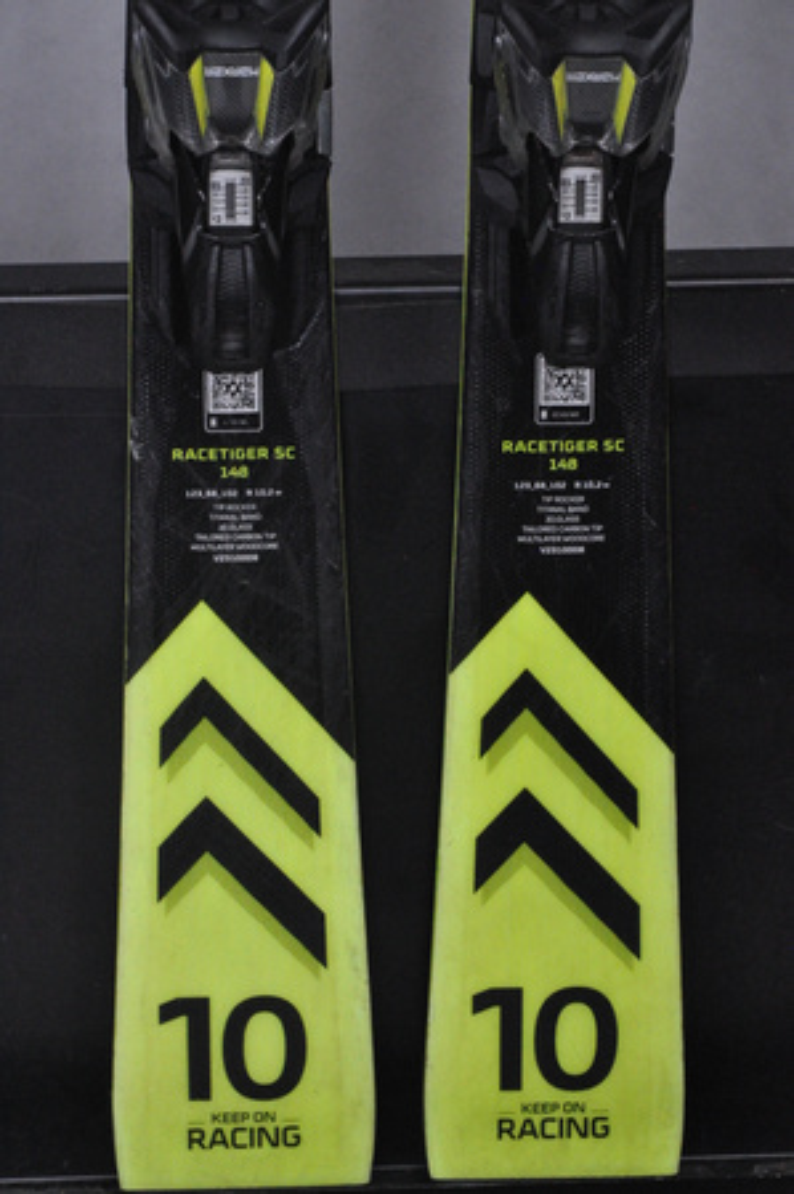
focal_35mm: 138
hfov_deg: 9.9
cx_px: 397
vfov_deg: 14.9
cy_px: 597
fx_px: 4576
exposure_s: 1/125
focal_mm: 92
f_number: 9.5
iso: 3200
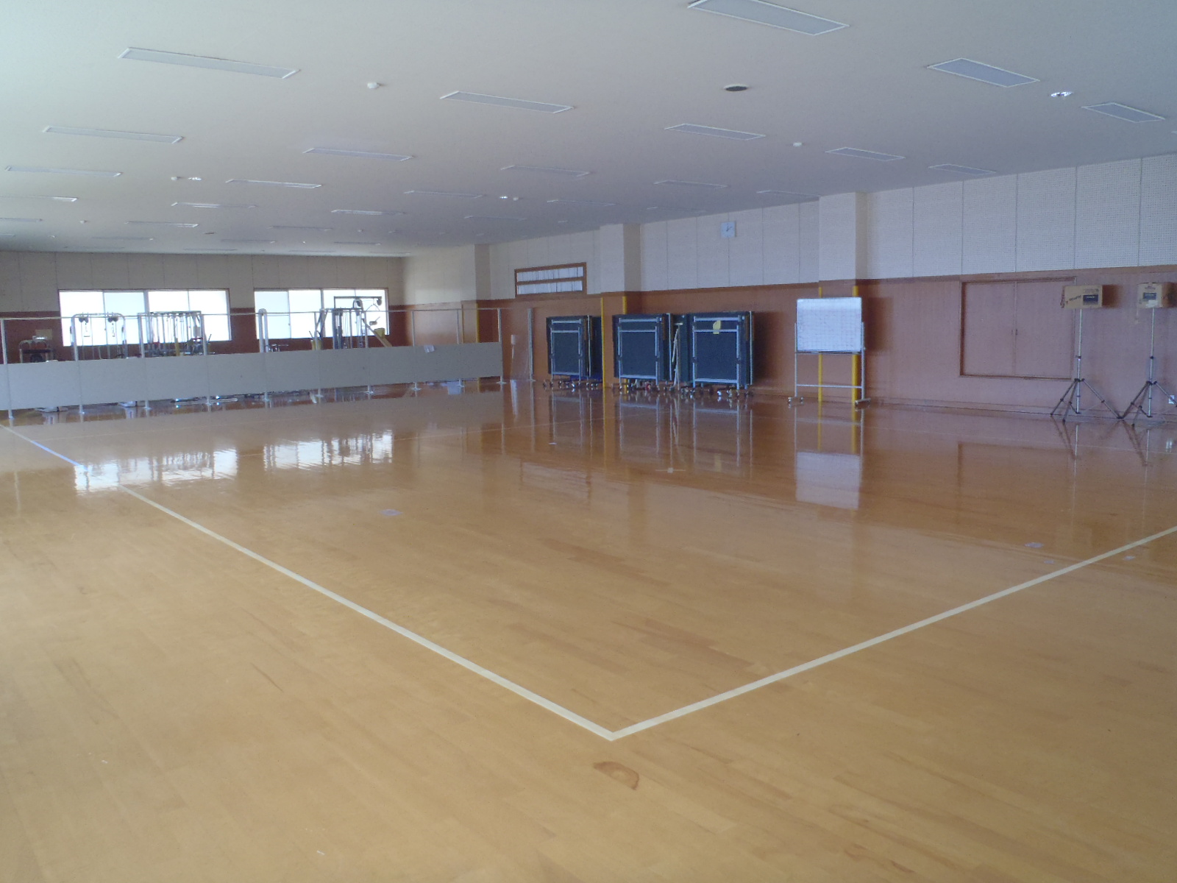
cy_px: 442
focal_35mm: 28
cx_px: 588
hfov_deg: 63.4
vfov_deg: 49.7
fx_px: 952
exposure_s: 1/30
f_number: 3.9
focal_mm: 5
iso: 200
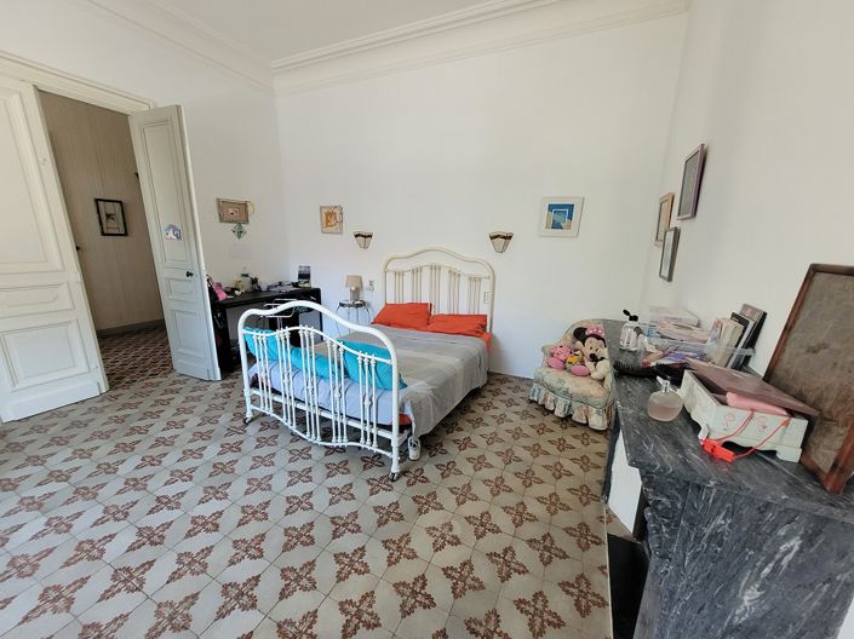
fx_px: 321
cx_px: 427
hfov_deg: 106.2
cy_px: 320
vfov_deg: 89.9
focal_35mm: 13
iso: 250
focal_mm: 1.74
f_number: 2.2
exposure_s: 1/50
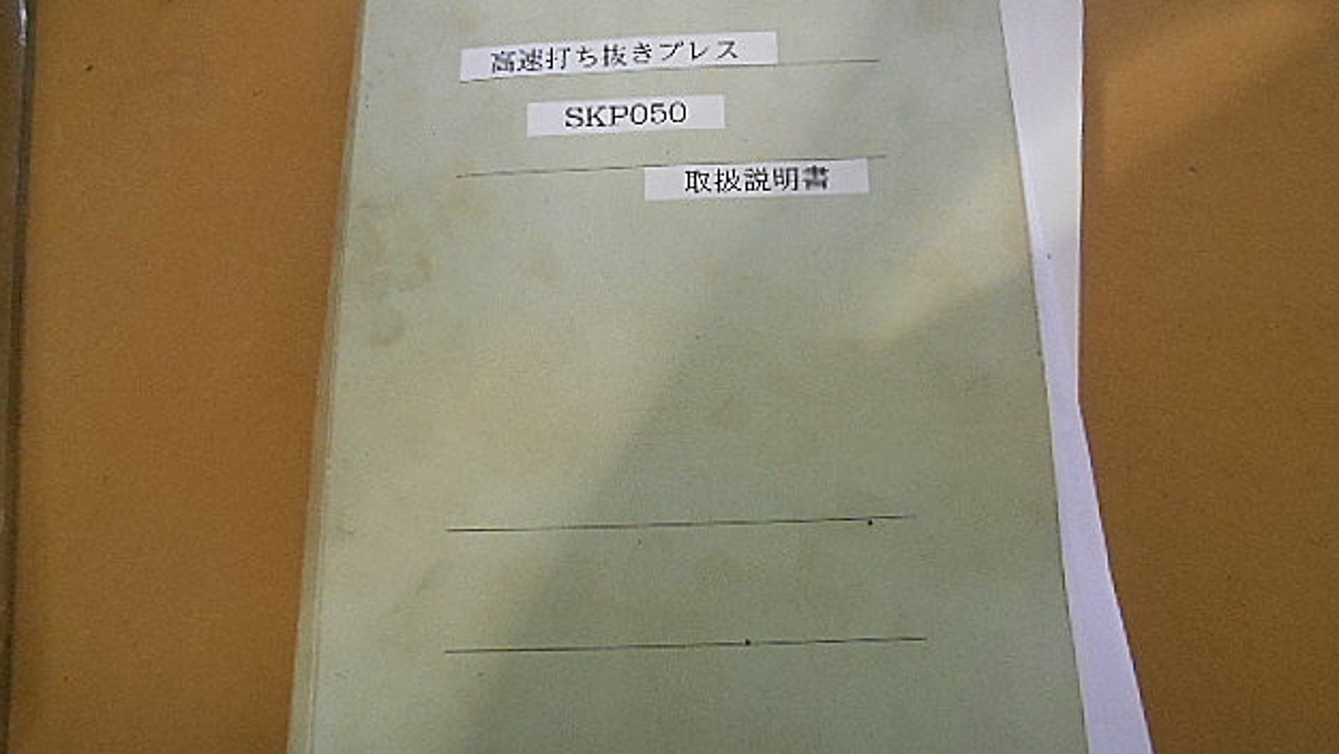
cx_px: 662
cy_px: 379
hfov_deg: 66.0
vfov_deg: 40.2
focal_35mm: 29
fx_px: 1030
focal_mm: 4.7
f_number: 3.4
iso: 800
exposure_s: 1/125
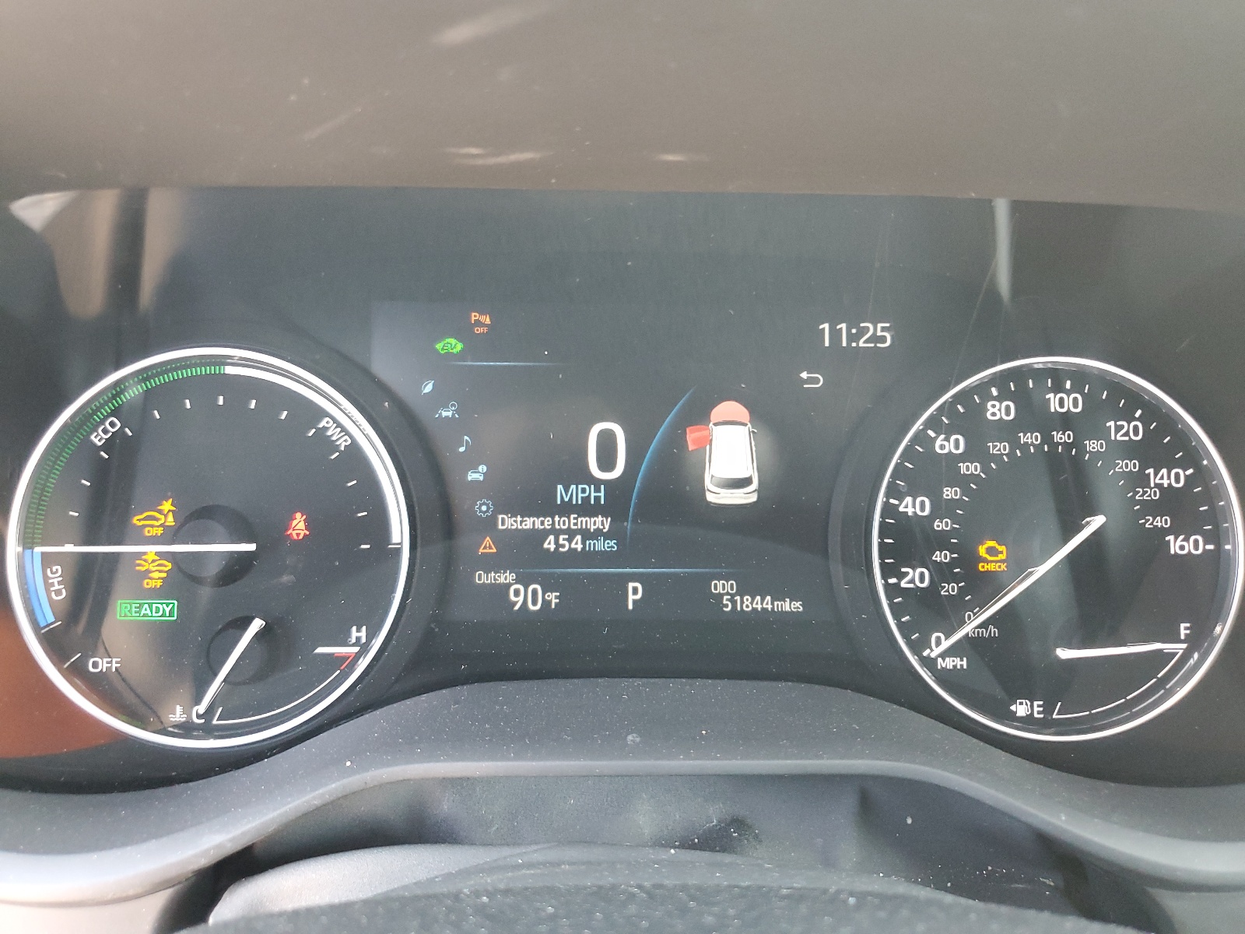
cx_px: 622
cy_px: 467
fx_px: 935
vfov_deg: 53.1
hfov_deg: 67.3
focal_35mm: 26
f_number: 1.5
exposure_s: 1/60.2
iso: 235
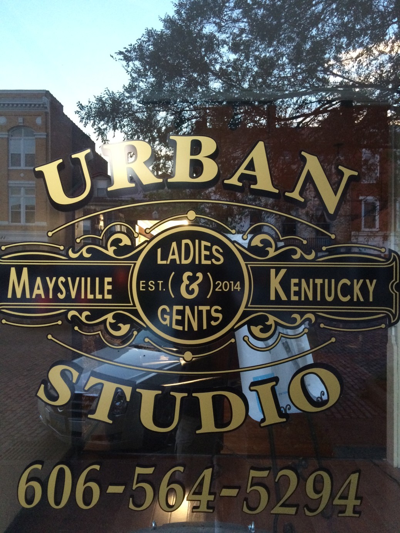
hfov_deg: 48.2
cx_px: 200
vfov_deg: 61.7
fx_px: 447
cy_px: 266
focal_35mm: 29
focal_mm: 4.15
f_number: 2.2
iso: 250
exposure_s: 1/30
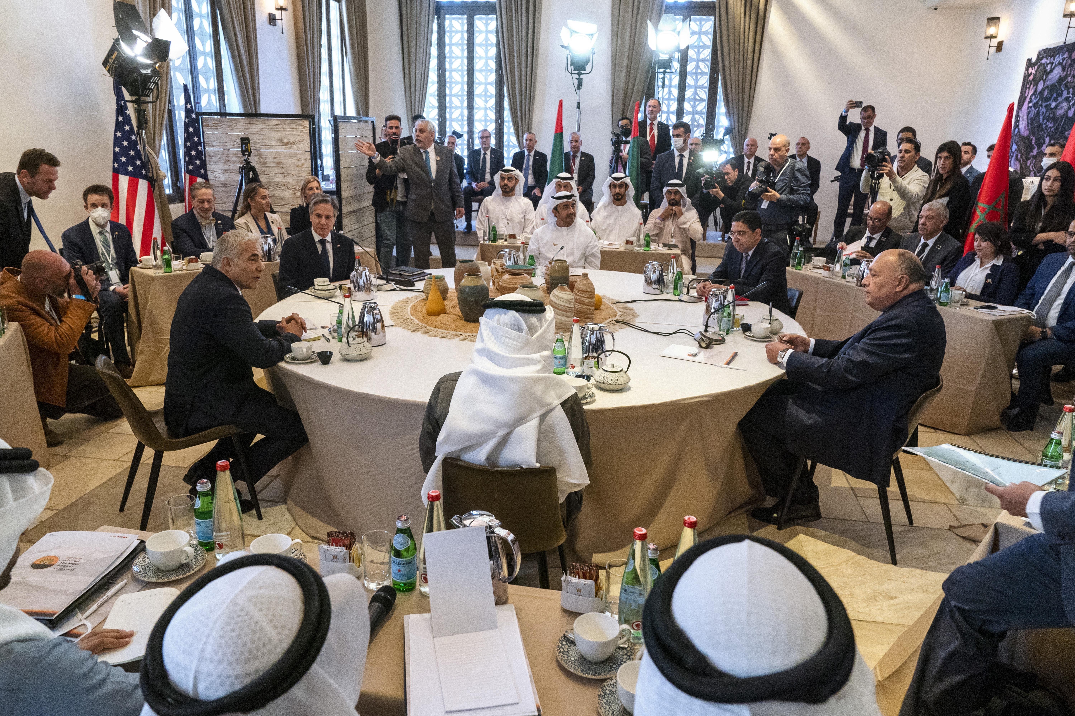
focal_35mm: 24
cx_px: 538
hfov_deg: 73.7
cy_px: 358
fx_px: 717
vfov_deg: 53.1
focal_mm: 24
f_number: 5
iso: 5000
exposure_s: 1/160
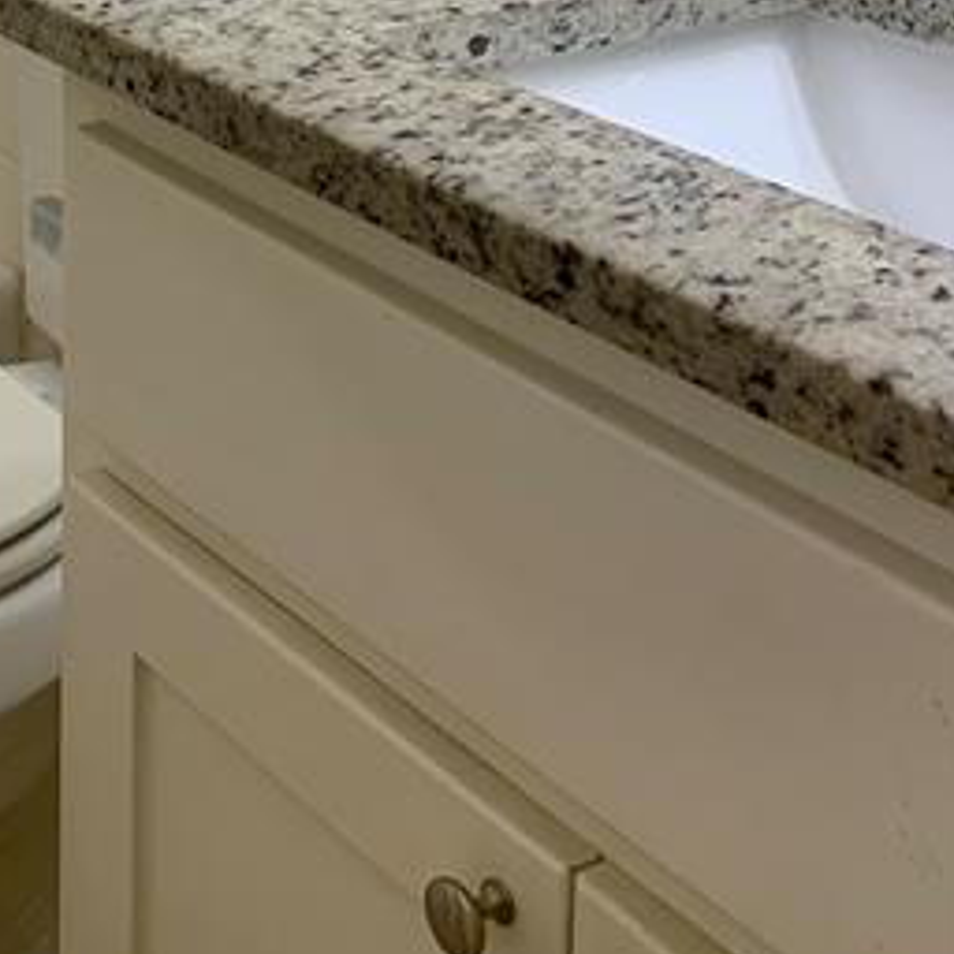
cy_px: -361
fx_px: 2151
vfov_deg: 21.9
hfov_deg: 23.4
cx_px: -101
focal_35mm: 69
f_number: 1.8
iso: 100
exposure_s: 1/76
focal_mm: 4.25
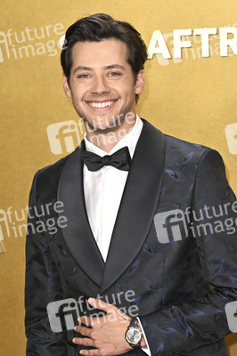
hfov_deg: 9.3
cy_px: 178
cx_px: 118
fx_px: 1454
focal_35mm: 147
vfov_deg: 14.0
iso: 2500
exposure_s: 1/320
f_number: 5.6
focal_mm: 98
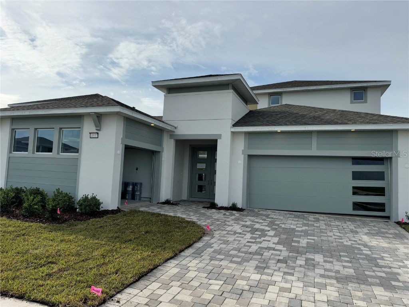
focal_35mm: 24
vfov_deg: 56.8
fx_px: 284
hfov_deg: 71.6
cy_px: 154
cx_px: 204
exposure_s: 1/6410
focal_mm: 6.76
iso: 80
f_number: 1.78
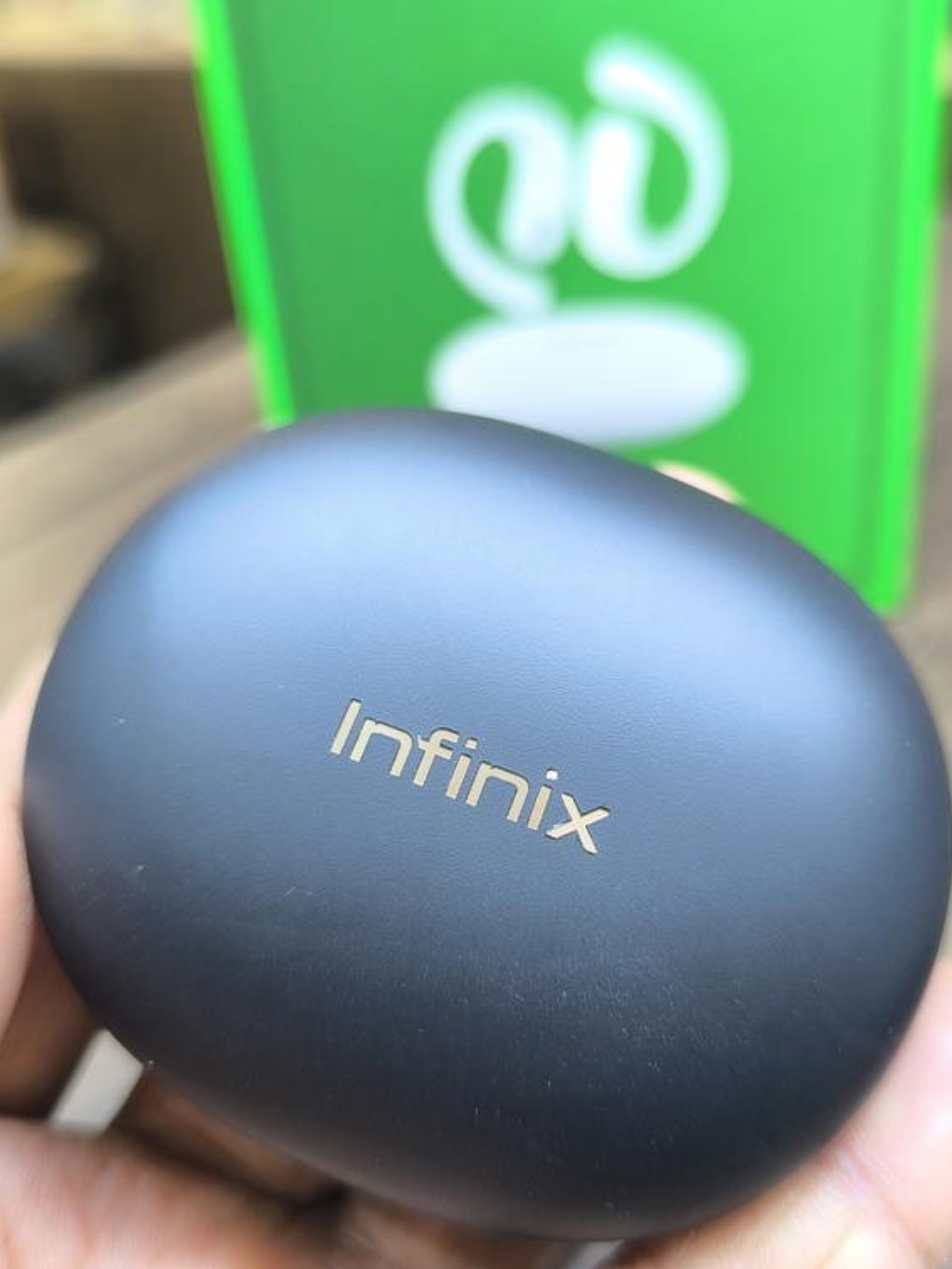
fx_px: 1283
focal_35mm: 35
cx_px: 493
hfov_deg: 40.7
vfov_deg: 52.6
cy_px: 670
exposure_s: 1/100
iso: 640
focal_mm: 6.14
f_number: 1.65
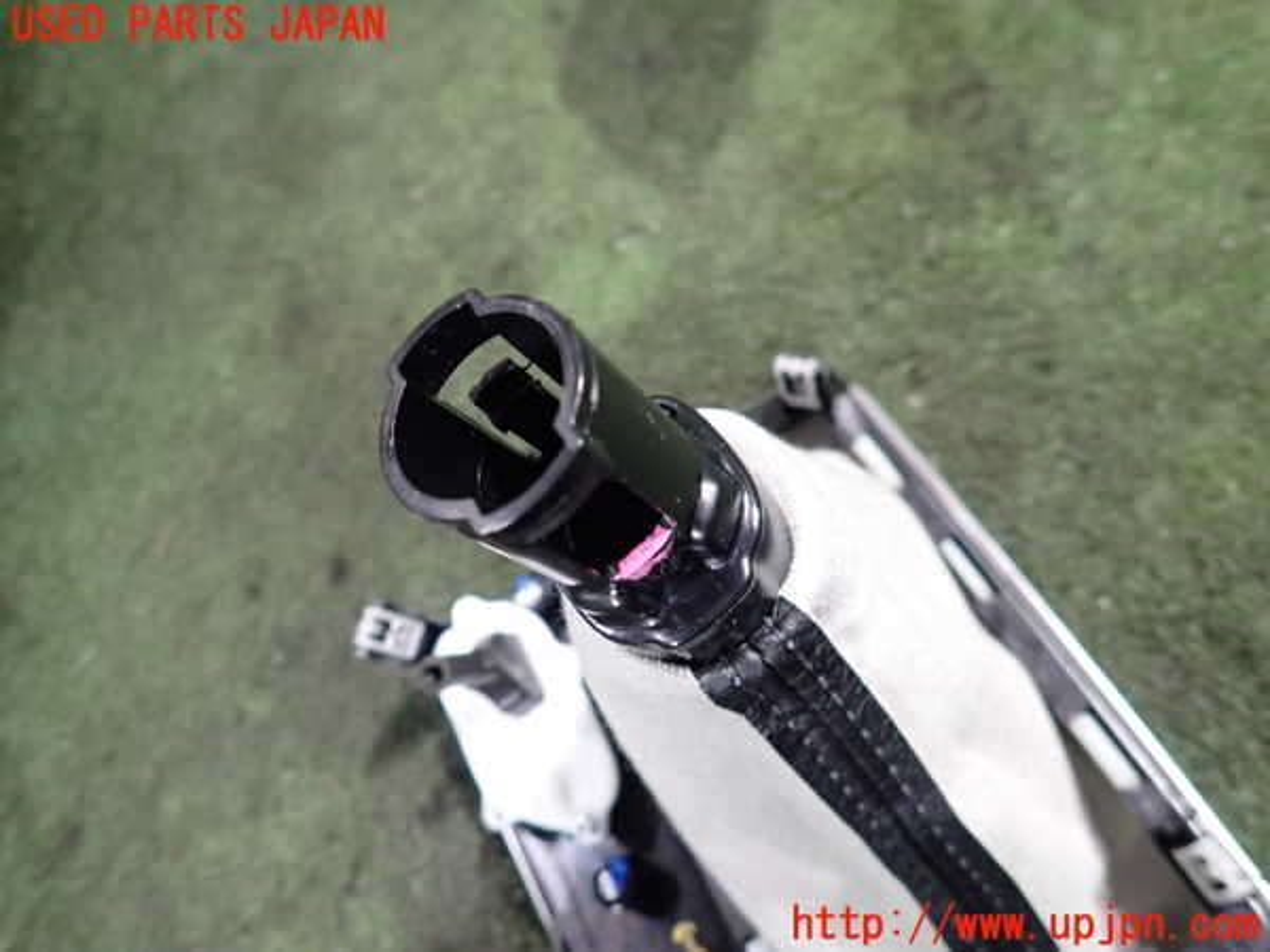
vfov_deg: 54.9
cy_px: 476
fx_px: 917
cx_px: 635
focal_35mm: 25
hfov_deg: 69.4
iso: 400
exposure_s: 1/30
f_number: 2
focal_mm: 4.5
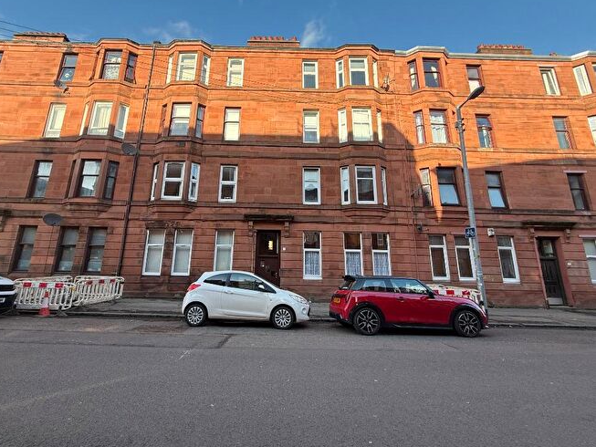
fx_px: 258
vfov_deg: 81.7
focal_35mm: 15
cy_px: 212
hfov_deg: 98.0
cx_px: 277
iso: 64
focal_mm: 2.22
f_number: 2.2
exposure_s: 1/363
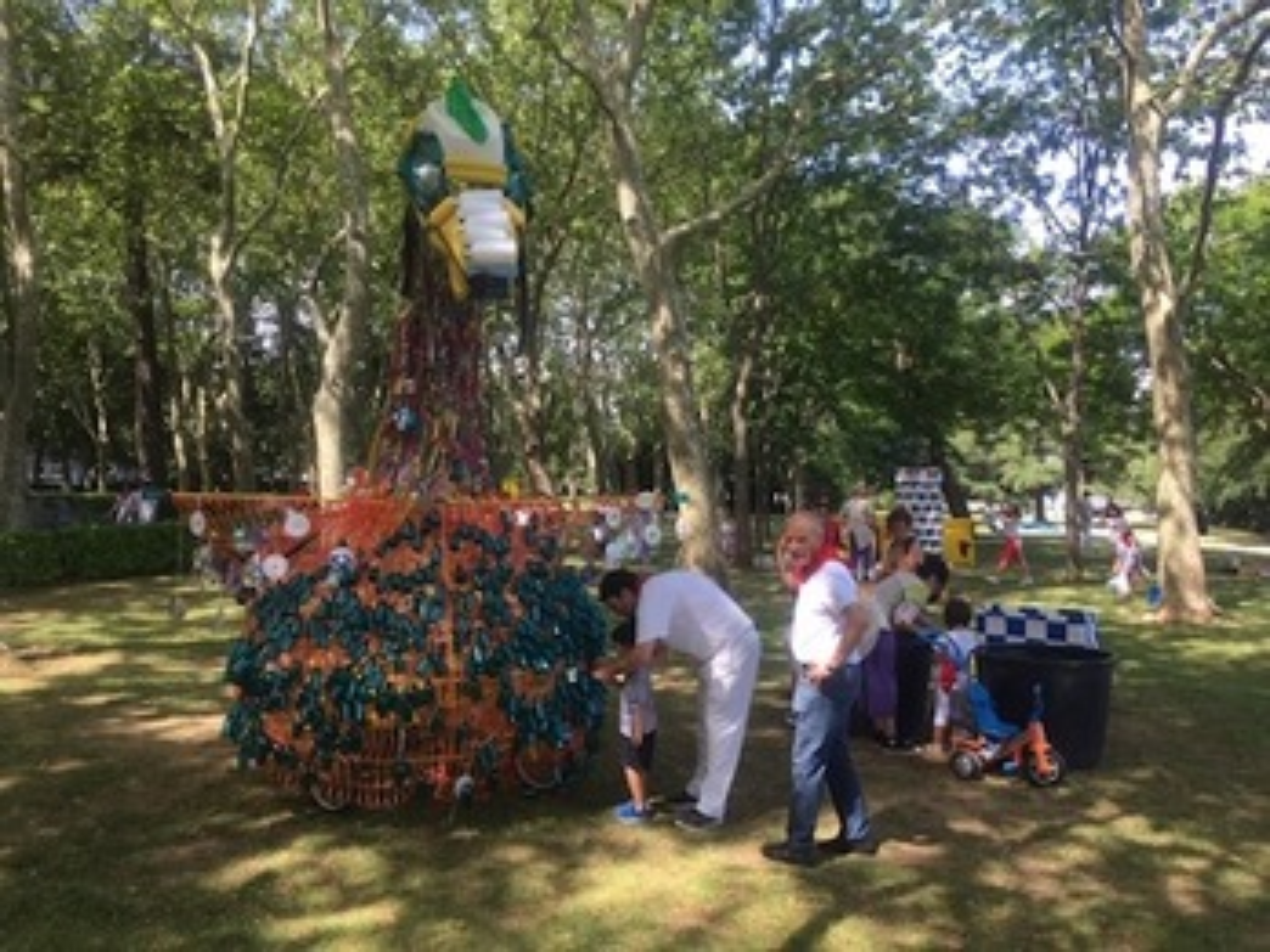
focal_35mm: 29
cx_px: 635
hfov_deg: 61.7
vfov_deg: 48.2
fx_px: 1064
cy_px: 476
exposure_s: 1/250
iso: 25
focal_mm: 4.15
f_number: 2.2
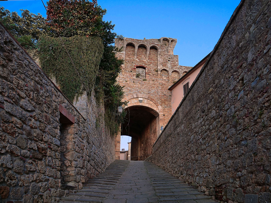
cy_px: 102
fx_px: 188
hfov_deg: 71.6
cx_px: 136
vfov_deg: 56.8
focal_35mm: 24
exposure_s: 1/25
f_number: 2.8
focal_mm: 12
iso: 200
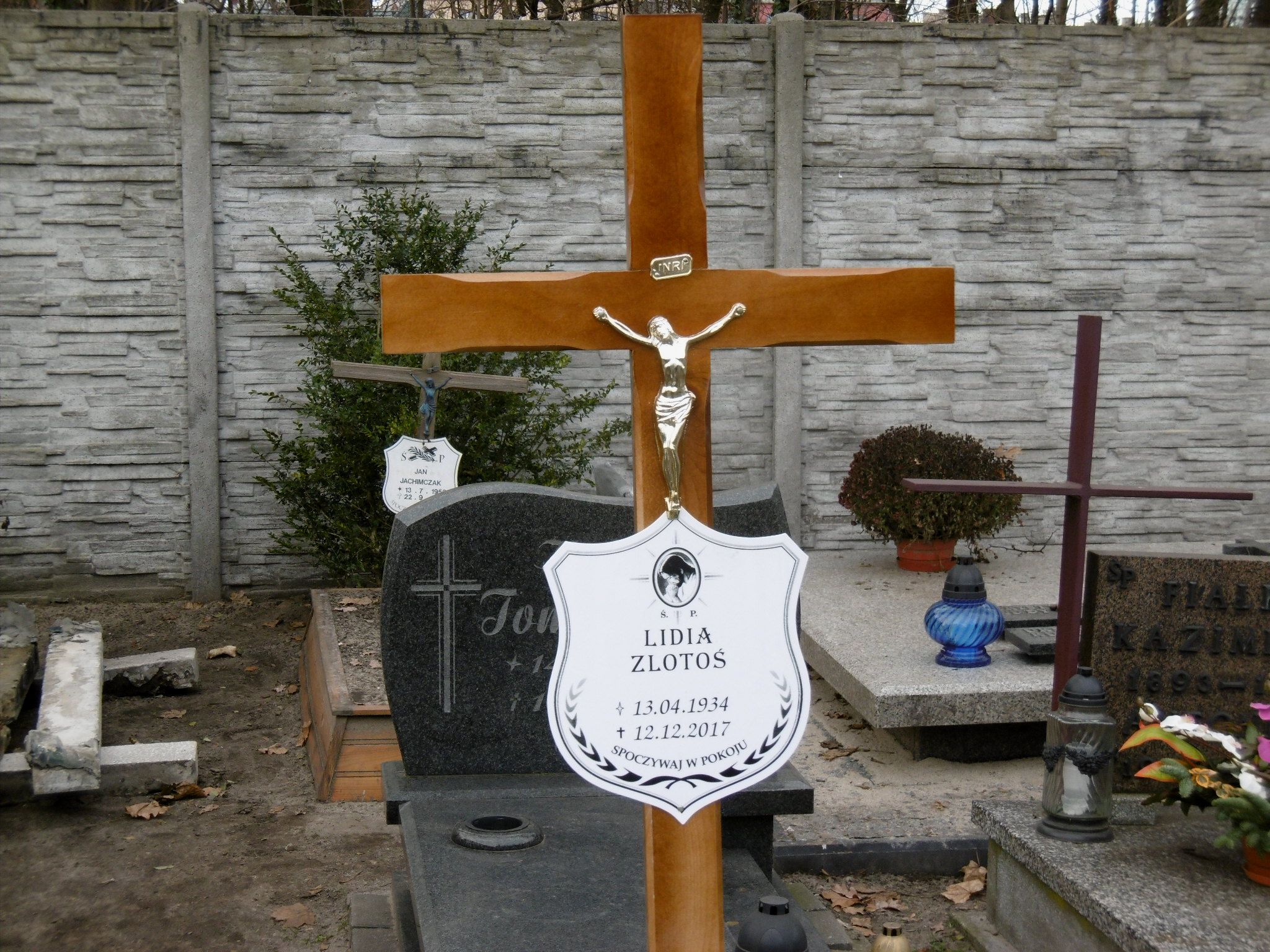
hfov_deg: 28.6
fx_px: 2495
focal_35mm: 68
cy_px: 476
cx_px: 635
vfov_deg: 21.6
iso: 100
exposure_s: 1/80
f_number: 4.4
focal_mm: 12.1
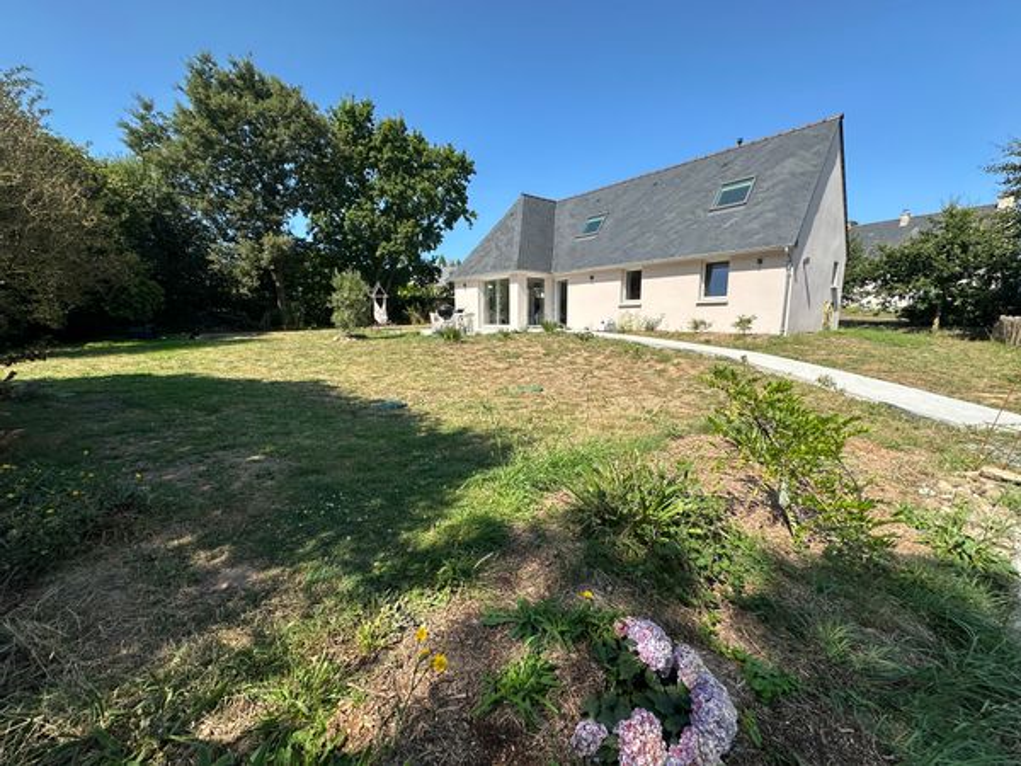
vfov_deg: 85.7
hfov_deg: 102.1
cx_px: 510
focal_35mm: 14
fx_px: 413
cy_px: 383
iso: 40
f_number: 2.2
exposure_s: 1/1261
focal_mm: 2.22
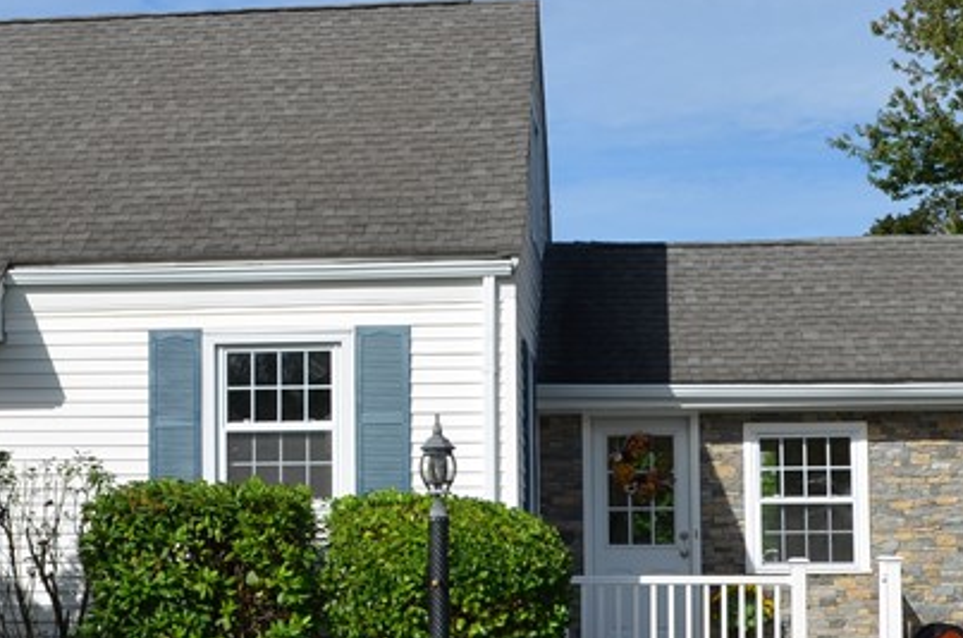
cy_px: 333
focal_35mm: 81
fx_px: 2162
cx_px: 245
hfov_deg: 24.8
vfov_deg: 16.8
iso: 100
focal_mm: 20
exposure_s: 1/320
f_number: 9
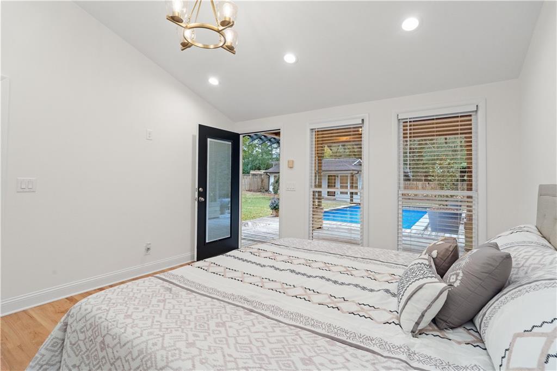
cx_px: 278
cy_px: 186
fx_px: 247
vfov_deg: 73.7
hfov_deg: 96.8
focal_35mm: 16
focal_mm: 16
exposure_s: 1/20
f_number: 8
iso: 1600
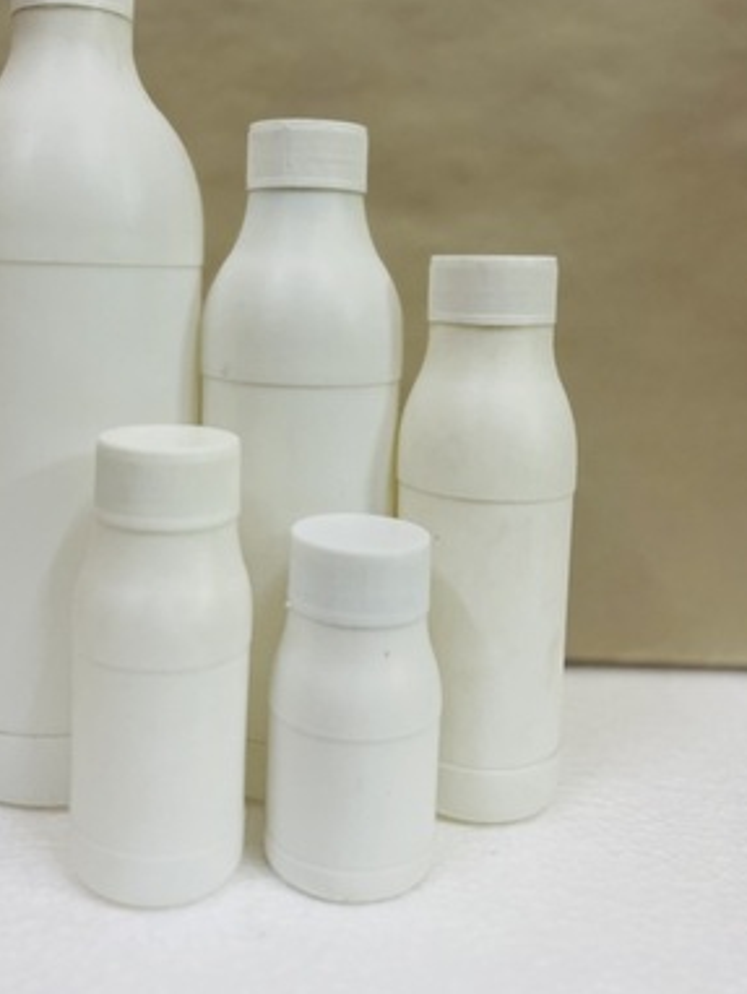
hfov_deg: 41.5
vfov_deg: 53.3
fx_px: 977
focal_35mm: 34
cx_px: 275
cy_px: 367
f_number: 1.5
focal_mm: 5.7
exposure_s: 1/50
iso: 160
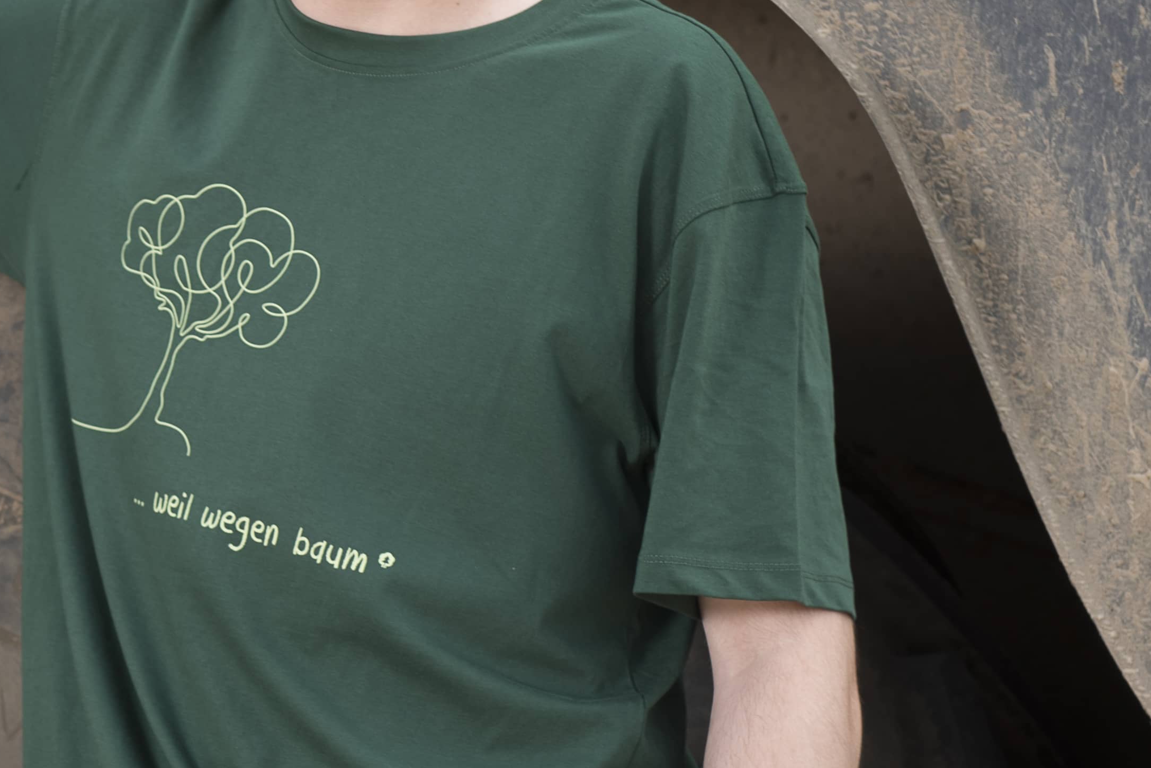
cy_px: 494
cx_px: 94
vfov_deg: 8.9
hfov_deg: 13.1
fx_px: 4957
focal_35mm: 155
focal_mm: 56
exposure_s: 1/250
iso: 50
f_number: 4
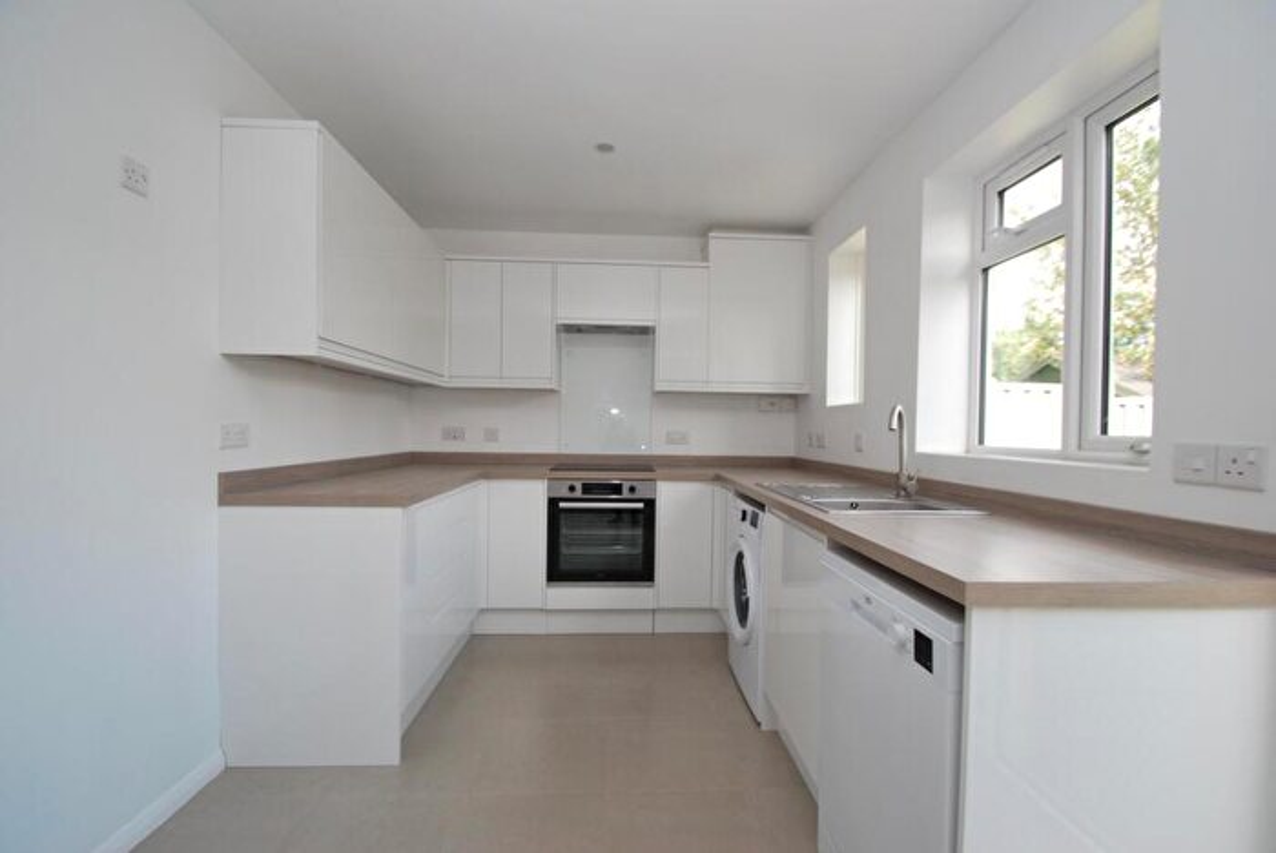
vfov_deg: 77.4
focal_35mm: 15
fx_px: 532
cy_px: 426
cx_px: 638
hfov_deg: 100.3
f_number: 5.6
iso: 200
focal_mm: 10
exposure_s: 1/125
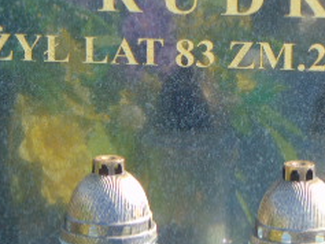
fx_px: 2743
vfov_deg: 5.1
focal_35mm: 292
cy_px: 104
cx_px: 176
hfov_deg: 6.8
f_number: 3.9
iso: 80
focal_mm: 19.4
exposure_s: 1/125
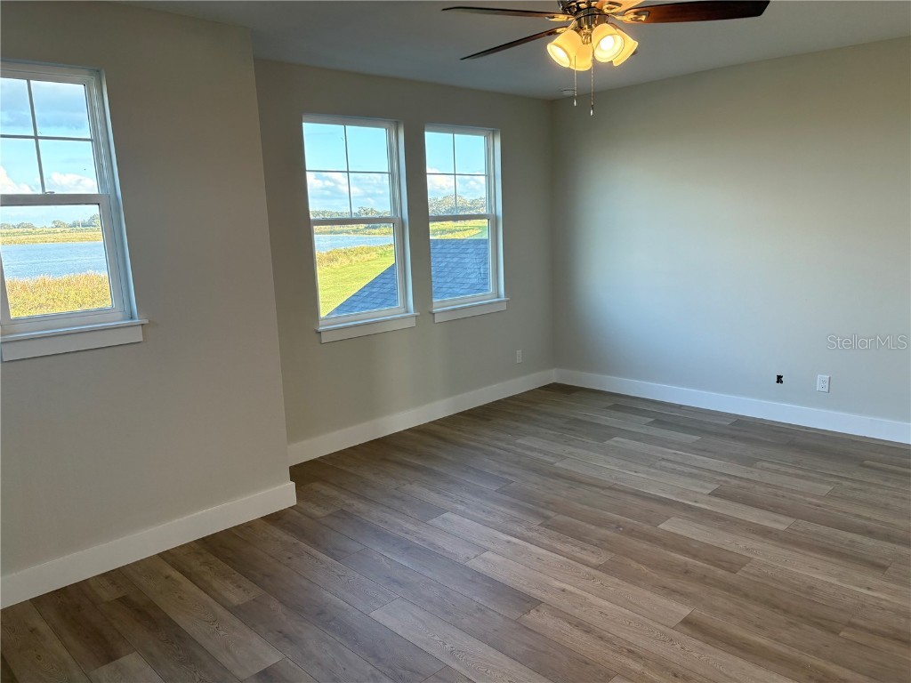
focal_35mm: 26
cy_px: 342
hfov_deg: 67.3
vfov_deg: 53.1
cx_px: 456
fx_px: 684
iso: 125
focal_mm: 5.96
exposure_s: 1/180
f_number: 1.6
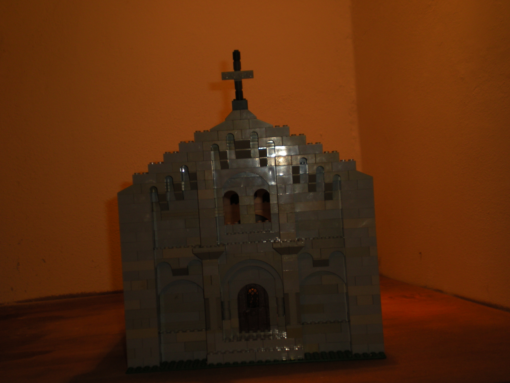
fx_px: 840
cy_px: 191
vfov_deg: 25.7
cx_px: 256
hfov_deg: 33.8
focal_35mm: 57
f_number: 3.9
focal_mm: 9.3
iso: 64
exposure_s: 1/30
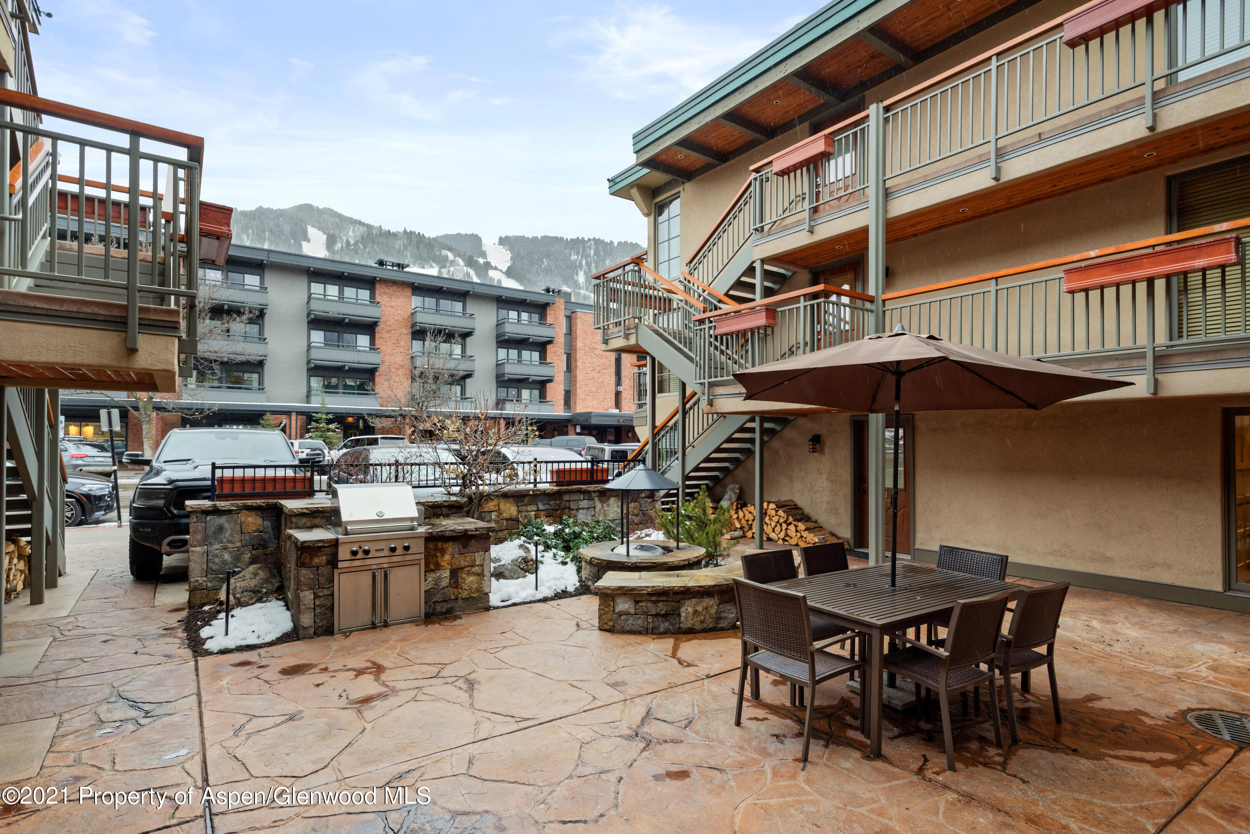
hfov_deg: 93.3
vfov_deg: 70.5
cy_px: 417
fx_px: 590
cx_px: 625
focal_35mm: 17
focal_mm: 17
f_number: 7.1
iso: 200
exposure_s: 1/60
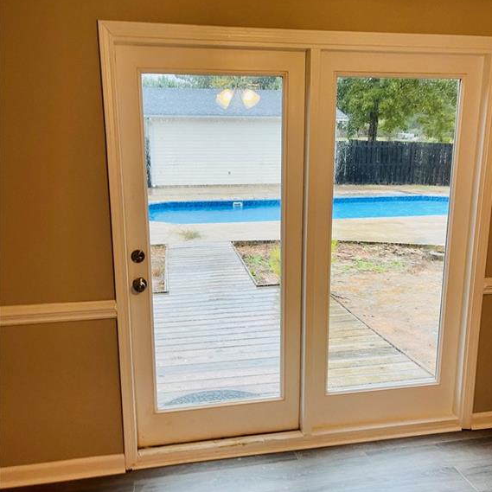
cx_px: 248
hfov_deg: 52.5
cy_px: 252
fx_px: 498
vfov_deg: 52.5
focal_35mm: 31
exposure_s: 1/60
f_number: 1.6
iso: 80
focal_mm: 5.1
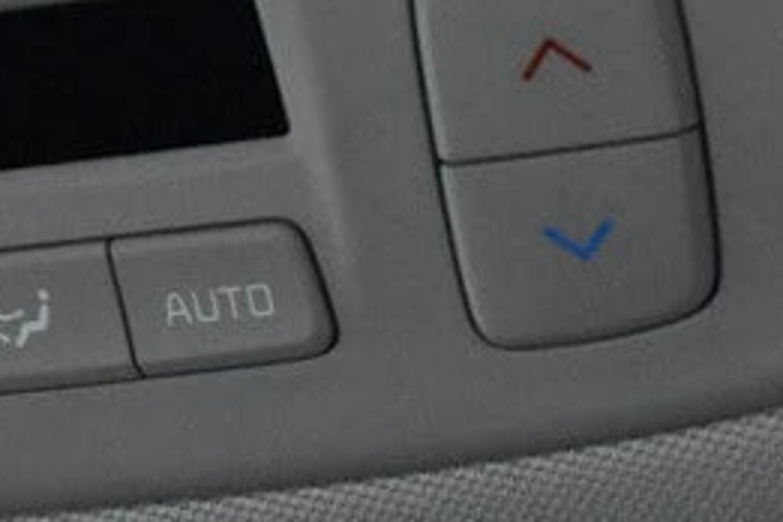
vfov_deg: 4.8
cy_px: 153
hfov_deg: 7.2
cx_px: -36
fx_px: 6192
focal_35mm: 285
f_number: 5.6
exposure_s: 1/60
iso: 11400
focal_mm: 55
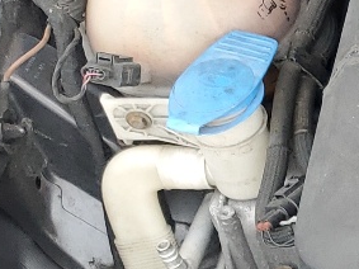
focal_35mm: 147
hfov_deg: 11.1
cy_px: 140
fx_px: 1524
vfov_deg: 10.1
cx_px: 894
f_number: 1.5
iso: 50
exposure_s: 1/208
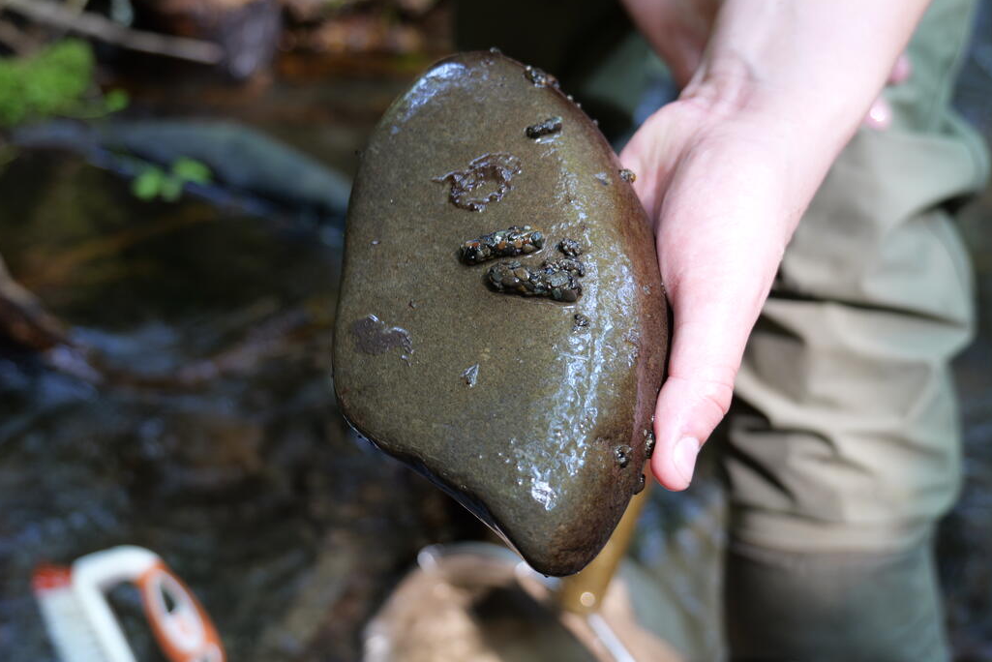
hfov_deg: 45.4
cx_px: 455
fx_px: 1185
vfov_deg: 31.1
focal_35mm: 43
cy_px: 257
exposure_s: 1/20
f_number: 4.3
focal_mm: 33
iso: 320
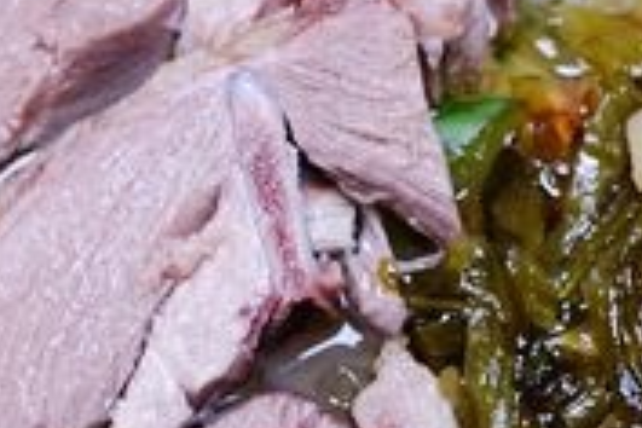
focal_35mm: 88
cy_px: 676
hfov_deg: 23.1
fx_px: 1569
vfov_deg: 14.3
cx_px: 326
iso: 125
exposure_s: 1/80
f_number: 2.8
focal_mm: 8.8
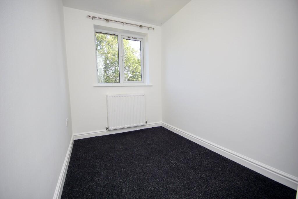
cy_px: 100
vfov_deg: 77.3
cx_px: 149
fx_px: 124
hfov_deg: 100.4
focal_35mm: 15
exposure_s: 1/40
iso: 100
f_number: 5.6
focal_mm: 10
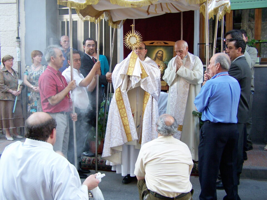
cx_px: 134
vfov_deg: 37.7
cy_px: 100
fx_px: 293
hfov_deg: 49.0
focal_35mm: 38
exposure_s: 1/30
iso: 140
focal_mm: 6.3
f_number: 2.8
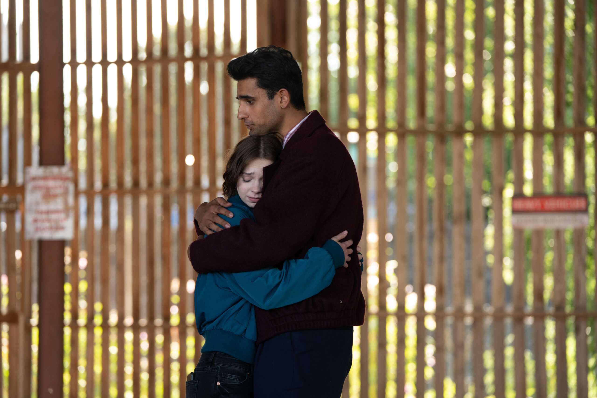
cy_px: 199
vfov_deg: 9.9
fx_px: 2288
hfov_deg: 14.9
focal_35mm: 138
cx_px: 298
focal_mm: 138
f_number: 3.5
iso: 800
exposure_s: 1/400
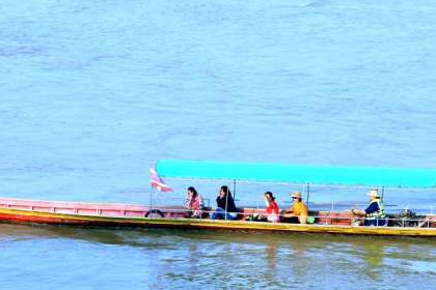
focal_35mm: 257
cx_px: 198
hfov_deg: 8.0
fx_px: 3112
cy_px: 121
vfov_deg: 5.3
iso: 100
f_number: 6.3
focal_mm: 135
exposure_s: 1/160
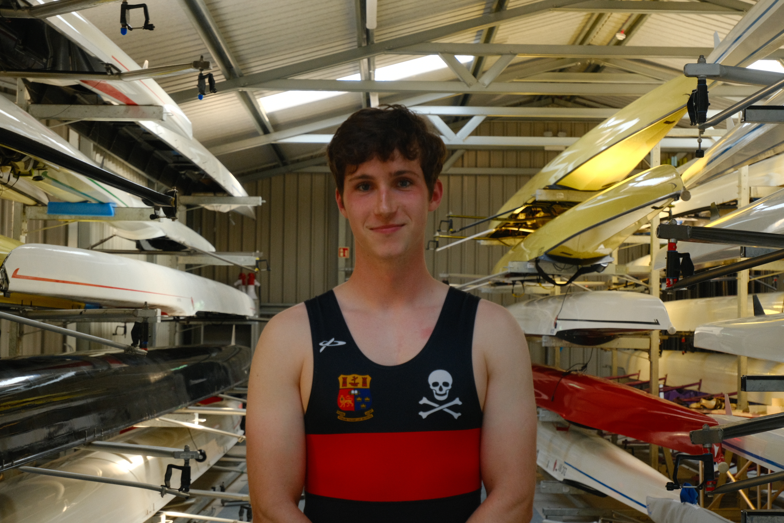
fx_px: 1328
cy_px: 262
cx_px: 392
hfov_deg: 32.9
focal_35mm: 61
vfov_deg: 22.3
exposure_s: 1/120
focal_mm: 40.8
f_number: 5.6
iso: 1250
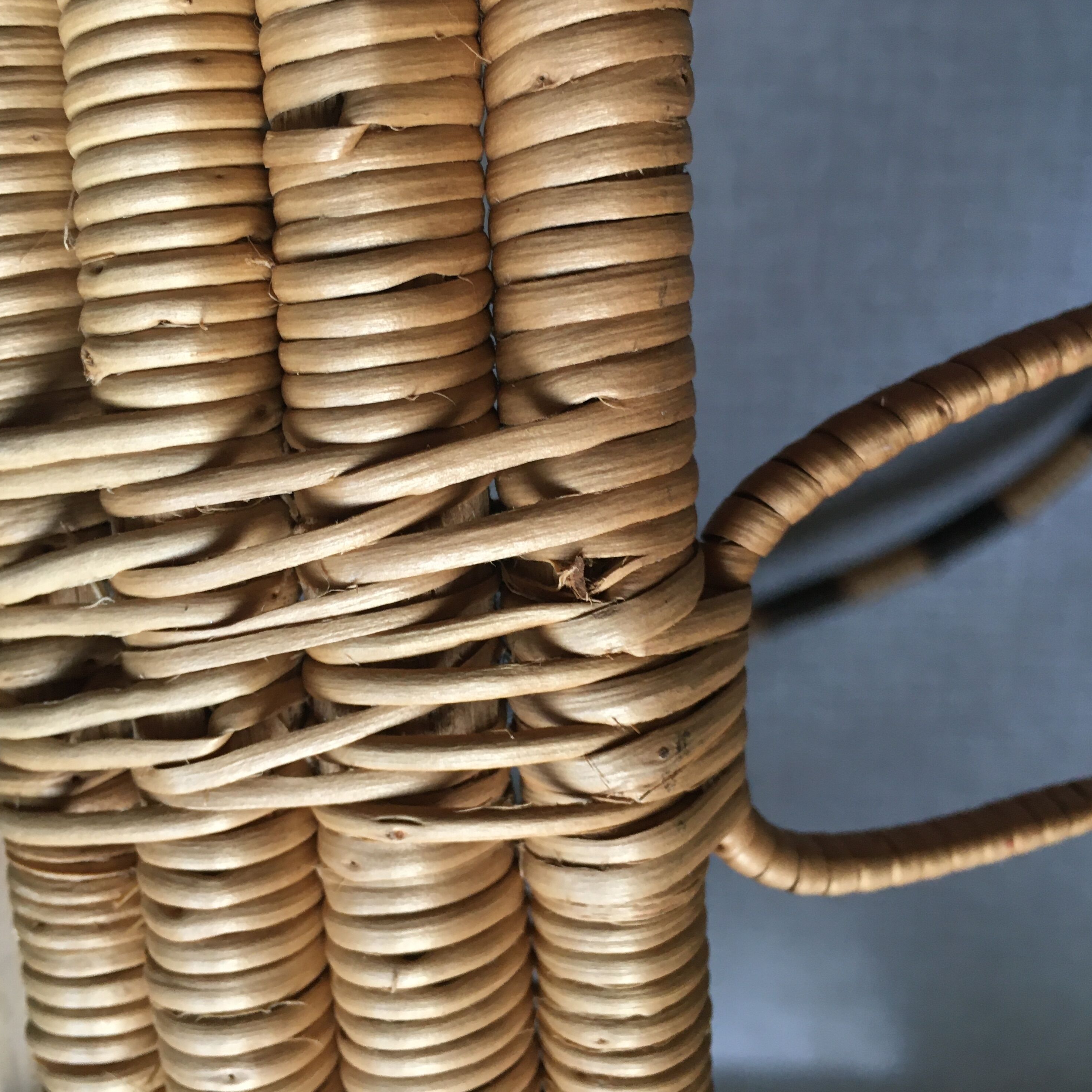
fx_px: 1249
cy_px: 534
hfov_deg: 47.2
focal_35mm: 35
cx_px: 495
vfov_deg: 47.2
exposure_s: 1/33
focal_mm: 4.15
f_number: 2.2
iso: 100
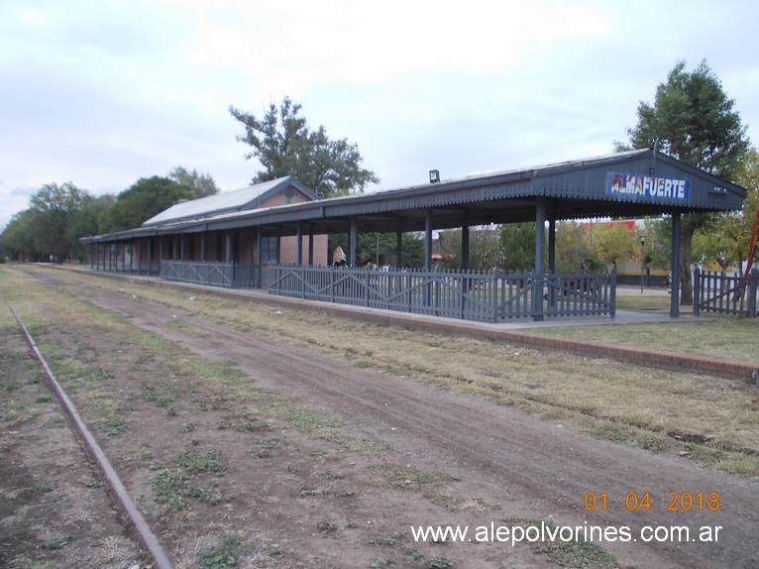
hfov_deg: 49.0
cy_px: 284
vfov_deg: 37.7
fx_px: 833
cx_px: 380
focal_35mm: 38
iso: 80
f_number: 3.1
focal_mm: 5.3
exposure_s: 1/40
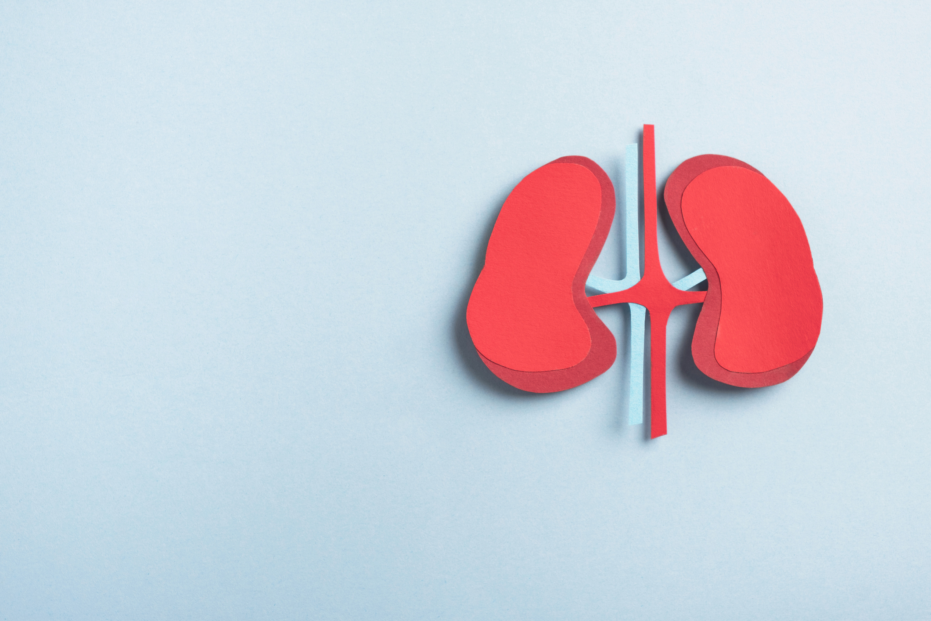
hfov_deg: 30.1
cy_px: 310
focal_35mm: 67
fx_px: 1733
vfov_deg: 20.3
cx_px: 466
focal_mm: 44.4
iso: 100
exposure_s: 1/160
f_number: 9
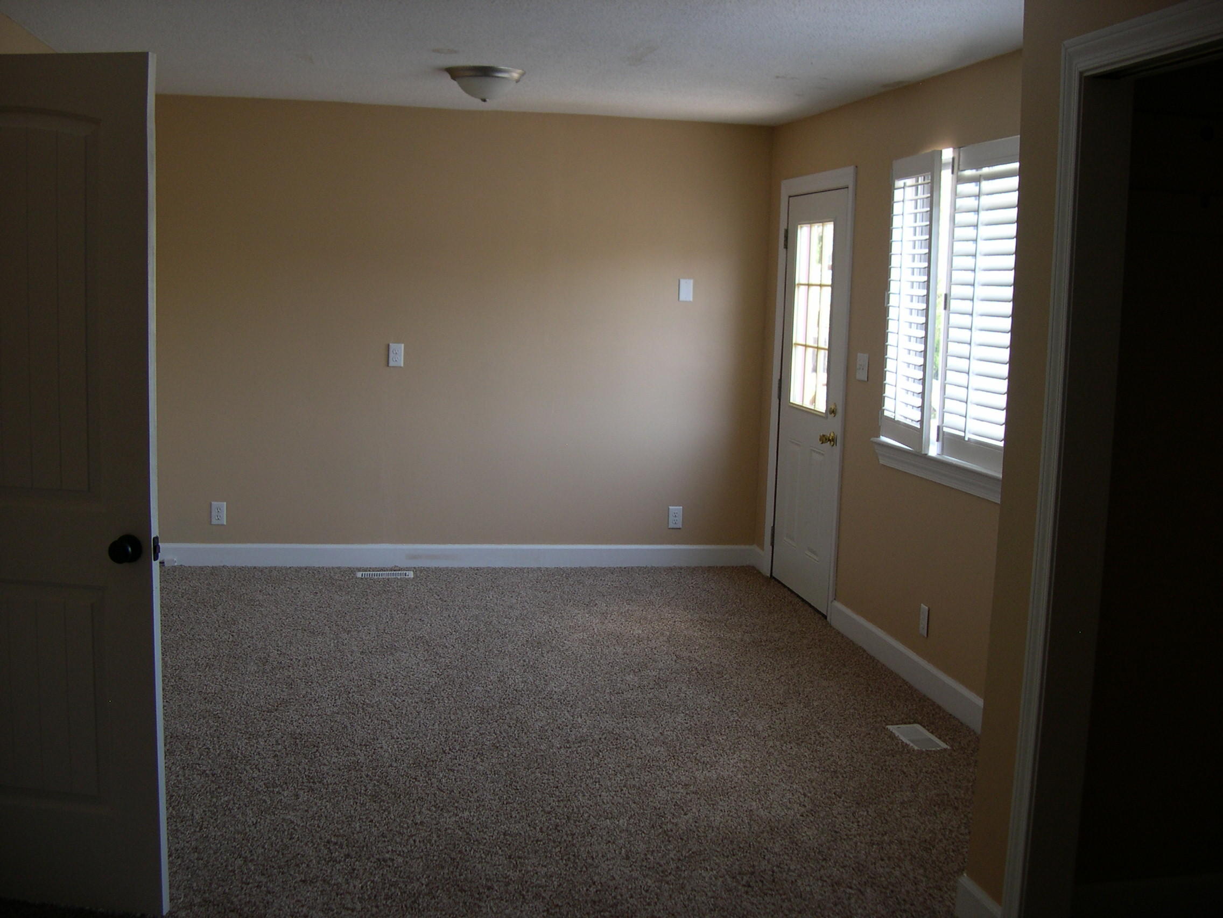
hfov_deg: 49.0
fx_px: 1343
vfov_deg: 37.7
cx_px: 612
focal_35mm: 38
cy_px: 459
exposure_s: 1/46.7
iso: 100
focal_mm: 8
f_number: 2.8
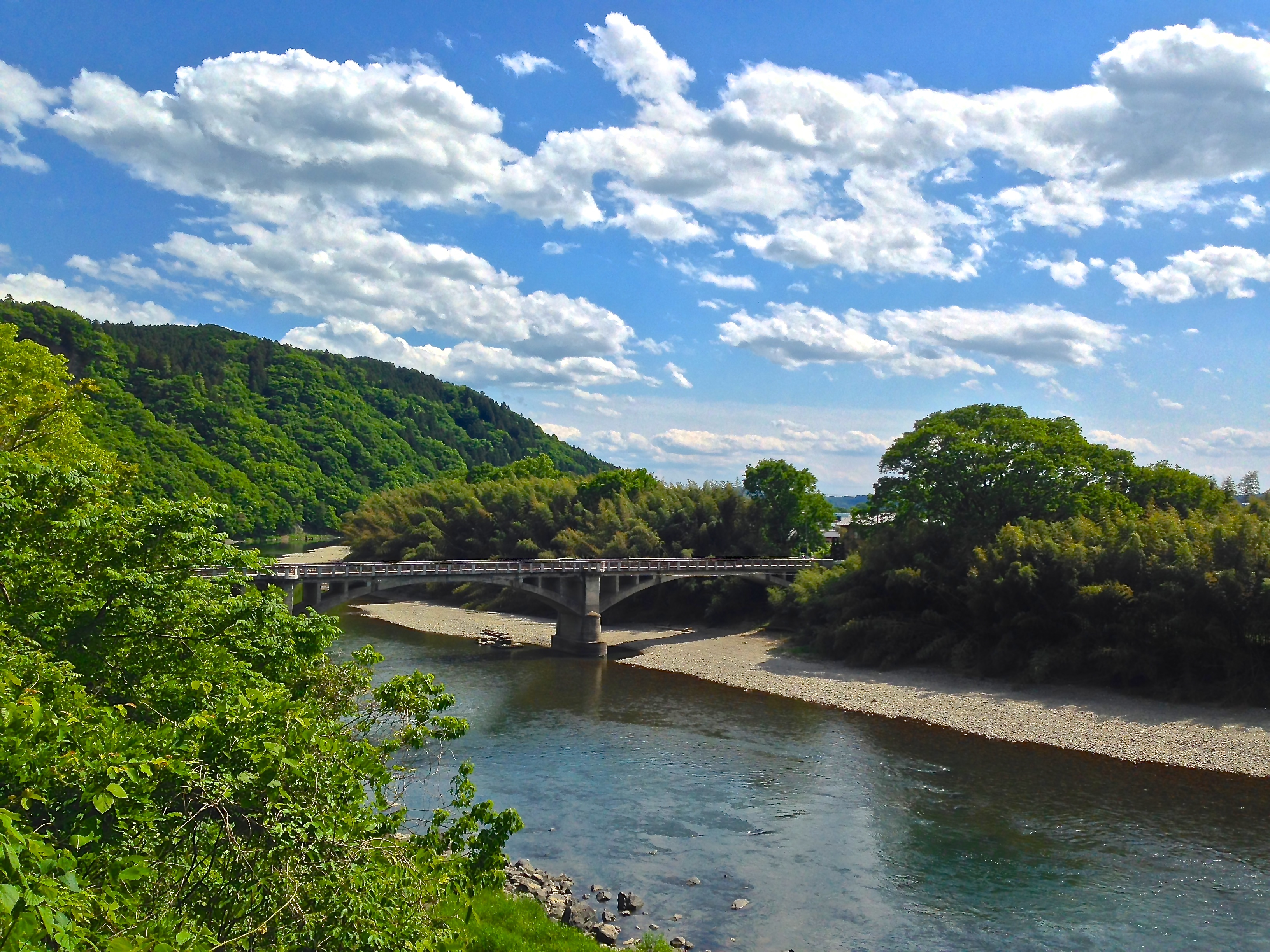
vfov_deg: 42.9
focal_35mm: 33
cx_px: 635
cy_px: 476
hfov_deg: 55.4
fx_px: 1211
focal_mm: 4.12
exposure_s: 1/2584
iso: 50
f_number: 2.4
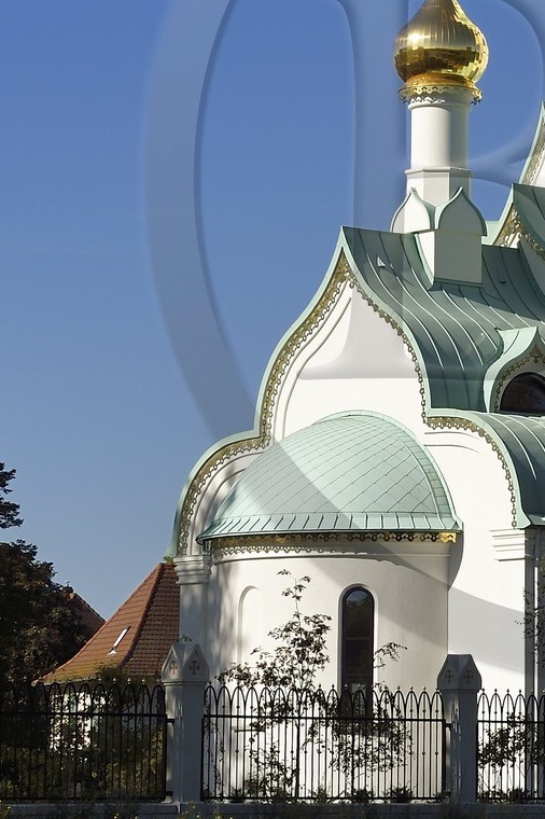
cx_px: 640
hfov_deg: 7.8
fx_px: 3955
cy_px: 182
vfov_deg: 11.8
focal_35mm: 174
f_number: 13
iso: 200
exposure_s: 1/400
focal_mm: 55
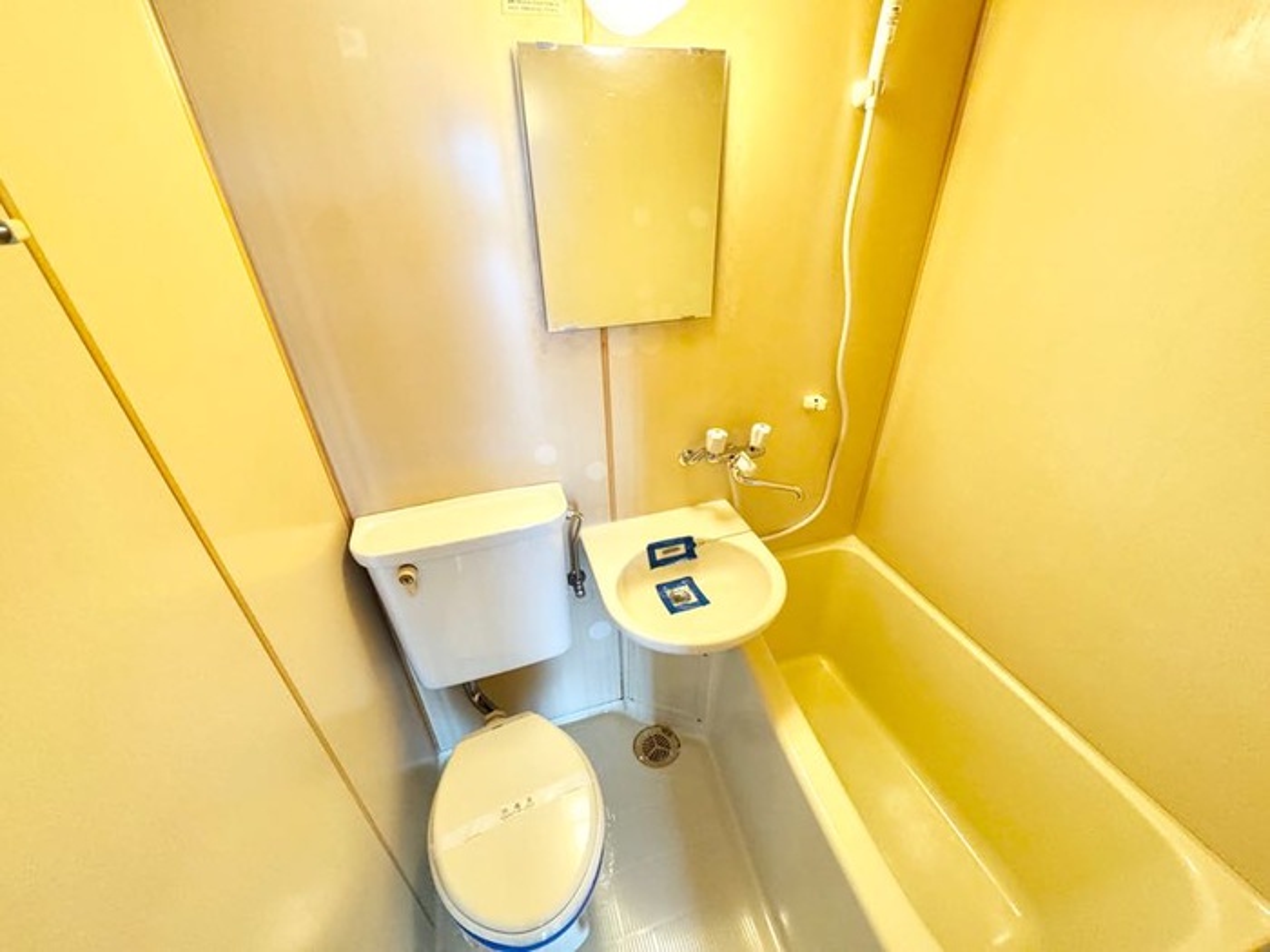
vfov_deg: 85.7
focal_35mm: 14
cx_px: 635
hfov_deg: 102.1
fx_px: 514
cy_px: 476
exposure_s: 1/60
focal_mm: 2.22
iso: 500
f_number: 2.2
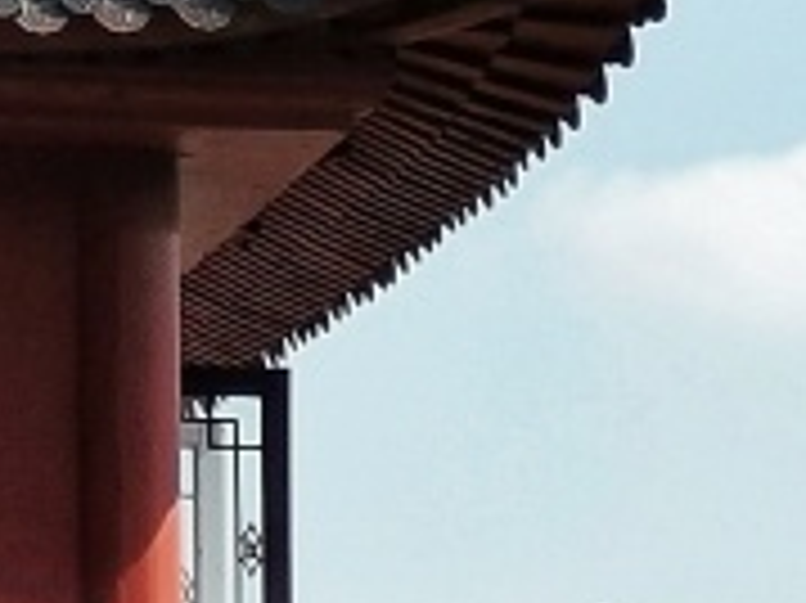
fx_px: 8446
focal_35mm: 363
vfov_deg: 4.0
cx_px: -1513
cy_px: -729
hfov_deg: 5.2
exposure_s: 1/1736
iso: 50
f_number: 1.8
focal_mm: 5.58
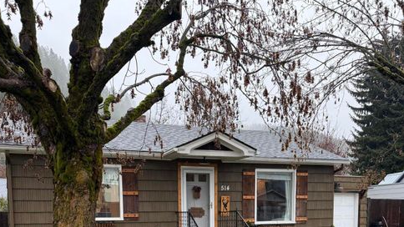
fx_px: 386
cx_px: 196
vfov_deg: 29.6
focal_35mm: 36
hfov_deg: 55.3
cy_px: 248
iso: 160
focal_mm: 6.76
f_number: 1.78
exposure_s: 1/240
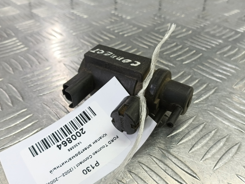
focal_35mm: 24
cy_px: 93
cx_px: 127
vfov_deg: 56.8
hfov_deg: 71.6
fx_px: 170
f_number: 1.6
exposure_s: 1/50
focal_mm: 4.11
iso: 121
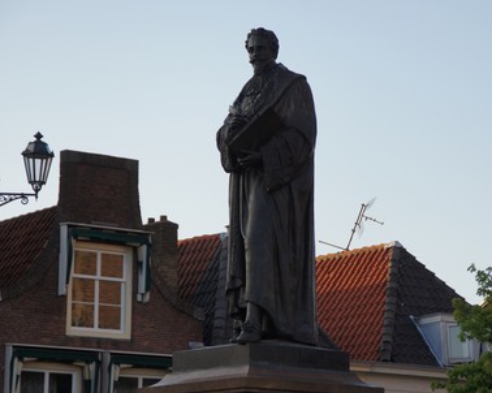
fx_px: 2613
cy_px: 197
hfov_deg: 10.8
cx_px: 277
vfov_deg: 8.6
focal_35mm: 180
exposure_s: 1/160
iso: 100
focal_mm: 105
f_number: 5.6
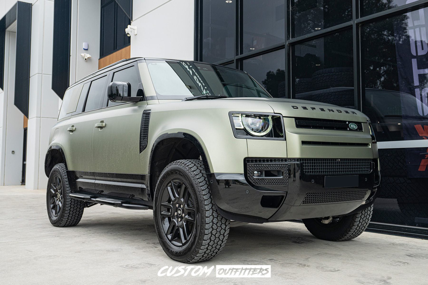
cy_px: 142
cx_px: 214
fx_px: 369
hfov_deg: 60.3
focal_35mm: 31
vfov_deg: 42.3
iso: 200
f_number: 4.5
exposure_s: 1/160
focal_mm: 31
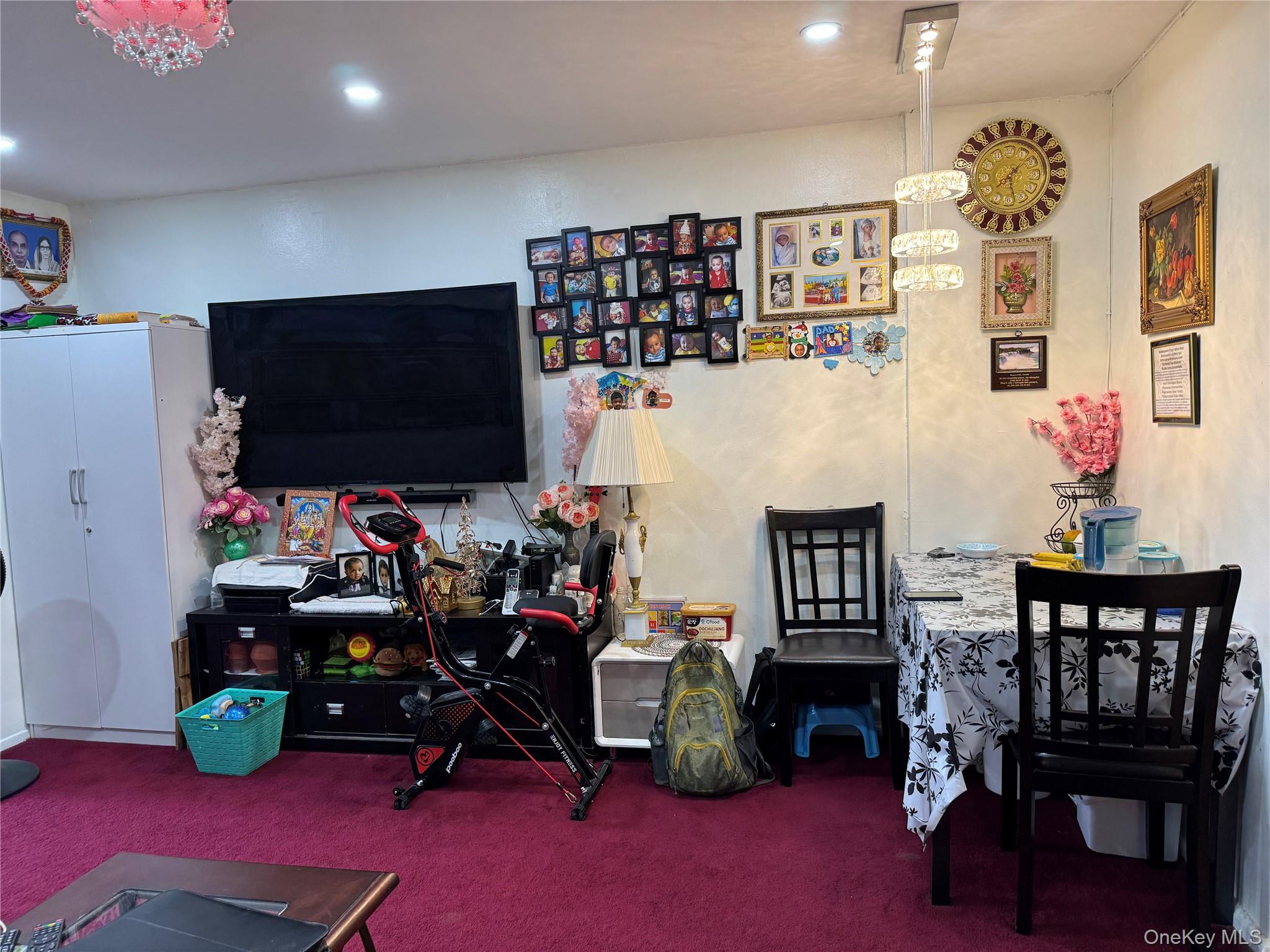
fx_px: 881
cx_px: 635
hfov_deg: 71.6
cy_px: 476
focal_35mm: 24
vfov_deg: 56.8
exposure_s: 1/120
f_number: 1.78
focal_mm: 6.76
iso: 200
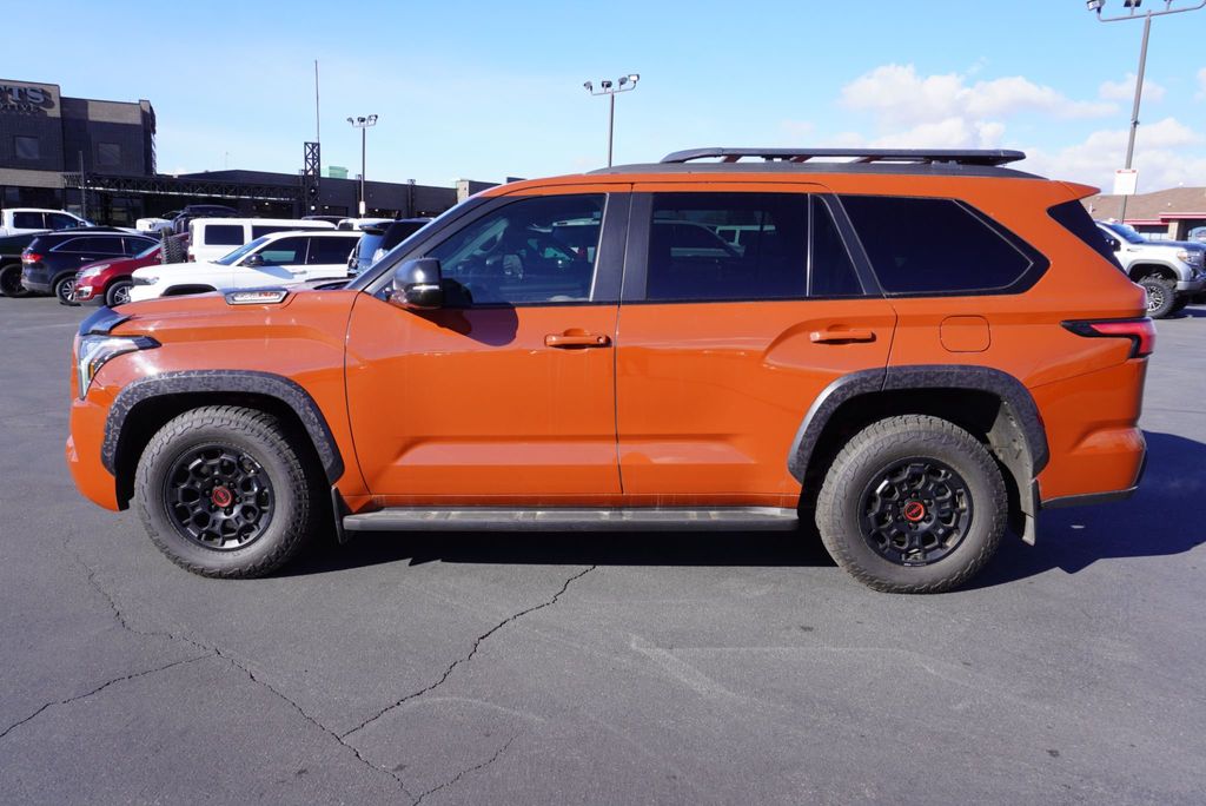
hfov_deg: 67.4
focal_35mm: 27
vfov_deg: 48.0
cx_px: 603
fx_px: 905
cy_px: 403
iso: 100
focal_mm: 18
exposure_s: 1/125
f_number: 8
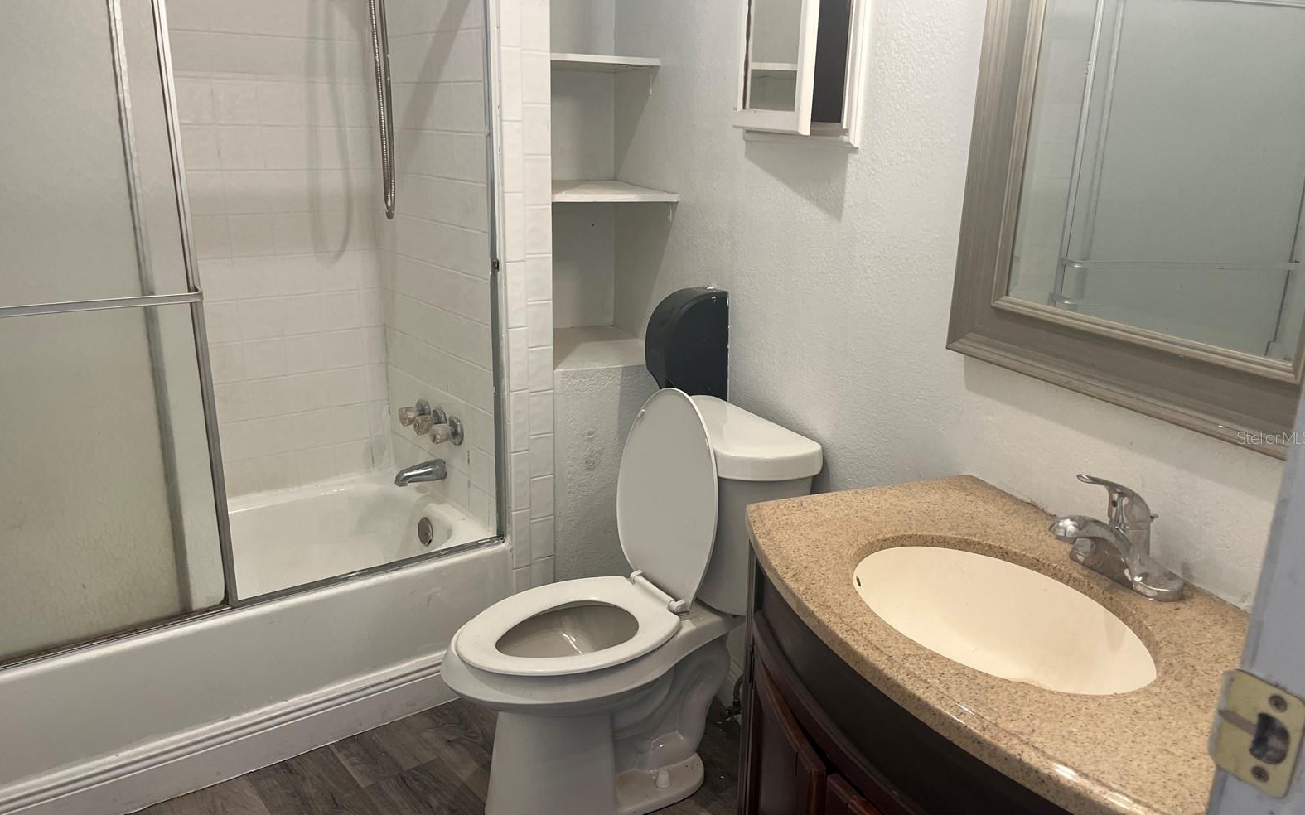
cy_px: 437
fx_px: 996
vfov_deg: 44.5
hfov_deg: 66.5
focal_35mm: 28
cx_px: 652
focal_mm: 5.1
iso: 125
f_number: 1.6
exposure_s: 1/120
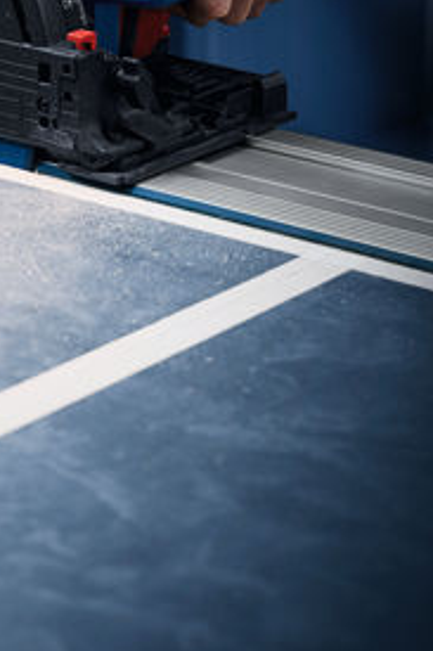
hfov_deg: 8.9
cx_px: -38
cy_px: 121
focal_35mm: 153
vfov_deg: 13.4
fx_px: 2764
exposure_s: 1/125
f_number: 5
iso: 800
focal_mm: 70
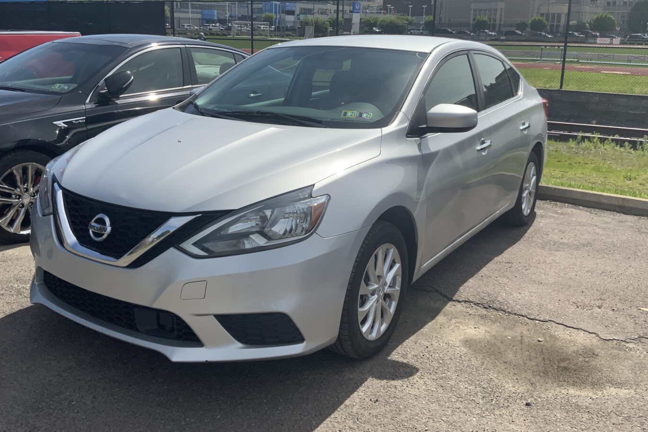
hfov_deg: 55.8
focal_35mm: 34
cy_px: 172
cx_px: 307
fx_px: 612
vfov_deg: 38.7
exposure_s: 1/2801
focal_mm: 3
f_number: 1.8
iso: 16
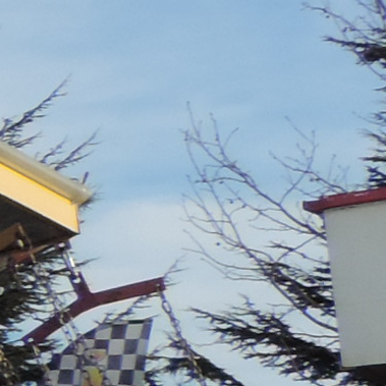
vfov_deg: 7.0
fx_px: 3167
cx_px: -1235
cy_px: 312
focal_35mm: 251
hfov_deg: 5.8
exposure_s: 1/1600
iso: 160
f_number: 3.2
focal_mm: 5.8
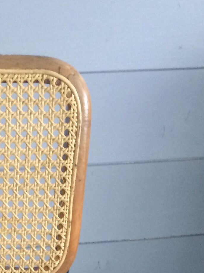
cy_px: 431
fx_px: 810
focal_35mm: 103
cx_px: -57
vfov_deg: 16.9
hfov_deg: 13.8
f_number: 2.2
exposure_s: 1/33
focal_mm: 4.15
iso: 125
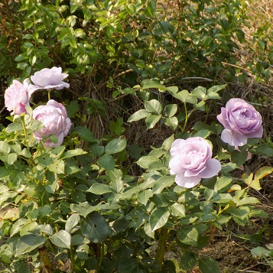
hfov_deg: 9.6
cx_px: 135
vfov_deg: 9.6
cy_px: 137
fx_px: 1633
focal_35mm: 183
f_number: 5.2
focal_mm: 27.3
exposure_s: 1/160
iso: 80
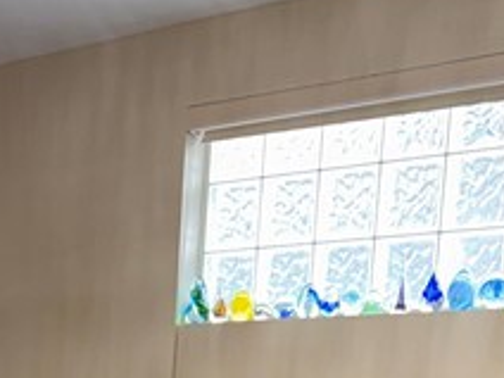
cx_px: -266
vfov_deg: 11.6
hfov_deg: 15.6
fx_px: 1689
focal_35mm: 116
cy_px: 739
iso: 64
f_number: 1.78
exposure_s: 1/20
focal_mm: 6.76
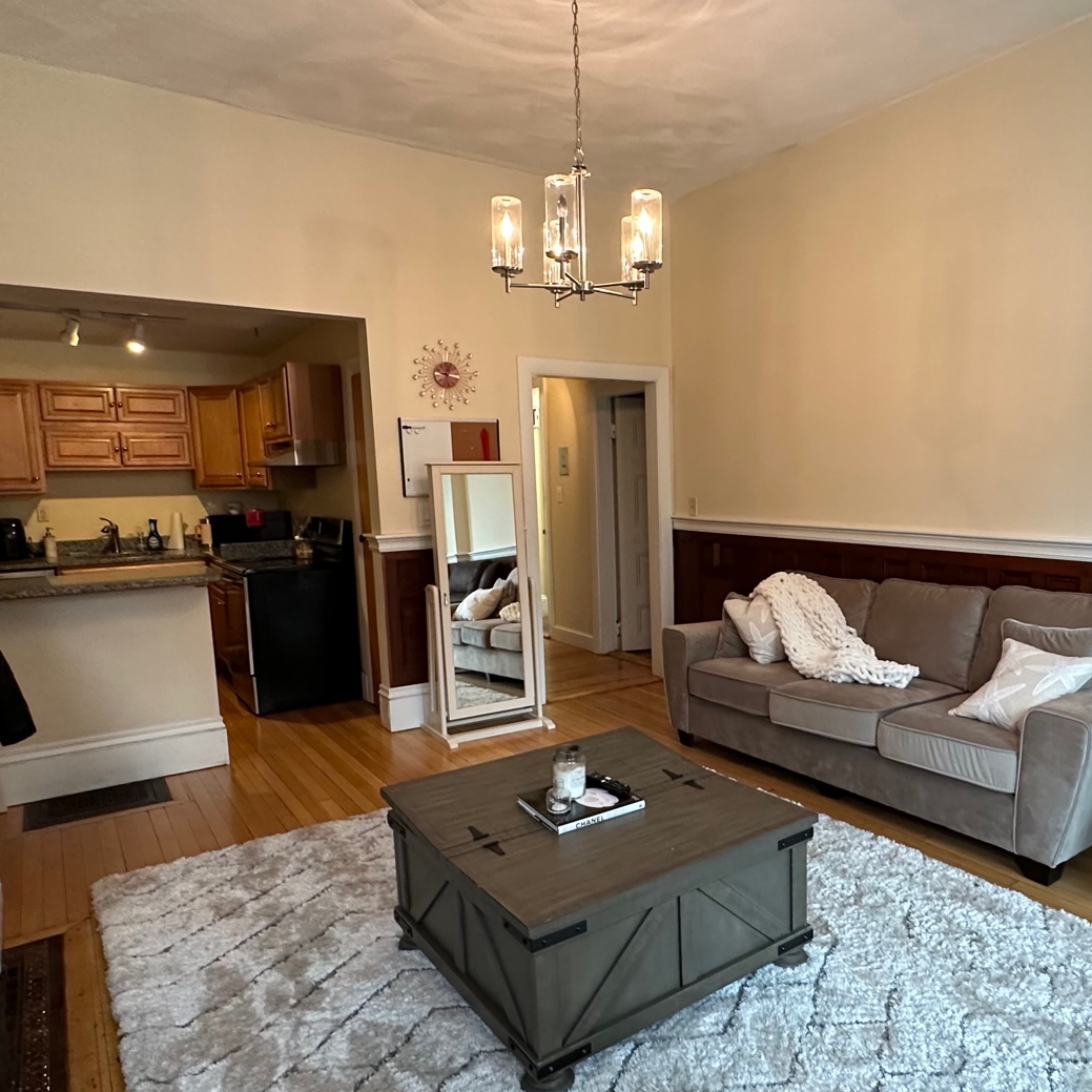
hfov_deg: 64.3
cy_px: 597
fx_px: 857
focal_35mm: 24
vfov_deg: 64.9
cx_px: 671
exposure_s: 1/60
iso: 400
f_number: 2.2
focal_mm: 2.22
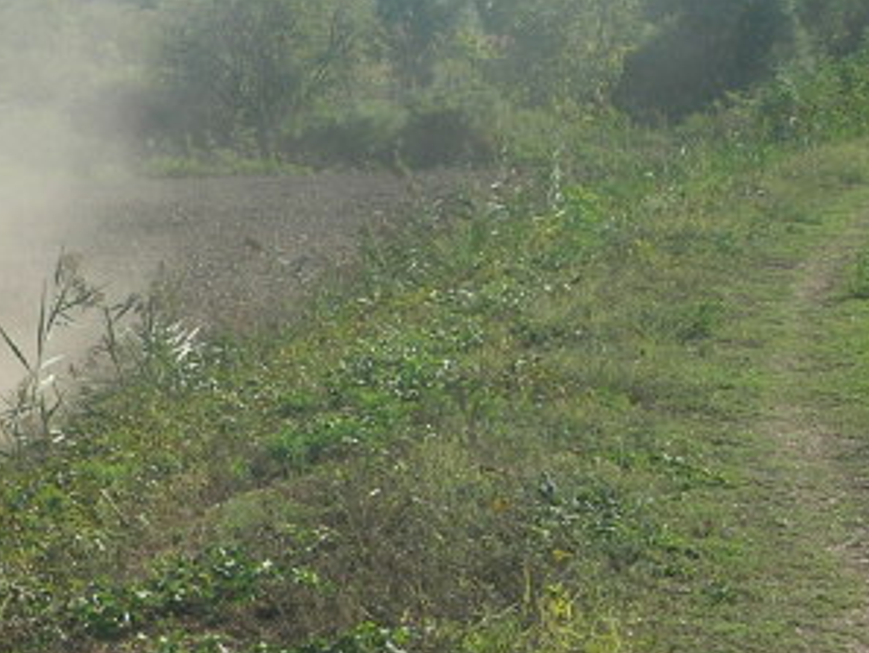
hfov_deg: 14.2
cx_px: -375
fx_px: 3290
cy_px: 387
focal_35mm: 131
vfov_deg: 11.3
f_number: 4.8
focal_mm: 7.8
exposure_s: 1/400
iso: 64
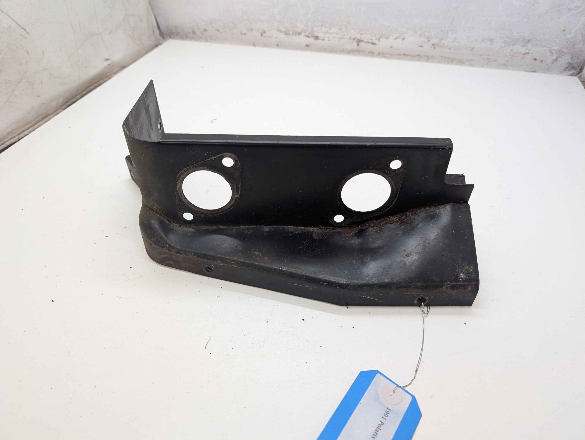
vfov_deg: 56.9
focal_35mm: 24
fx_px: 406
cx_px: 292
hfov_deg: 71.5
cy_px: 220
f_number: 1.68
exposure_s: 1/33.8
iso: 46
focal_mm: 6.9
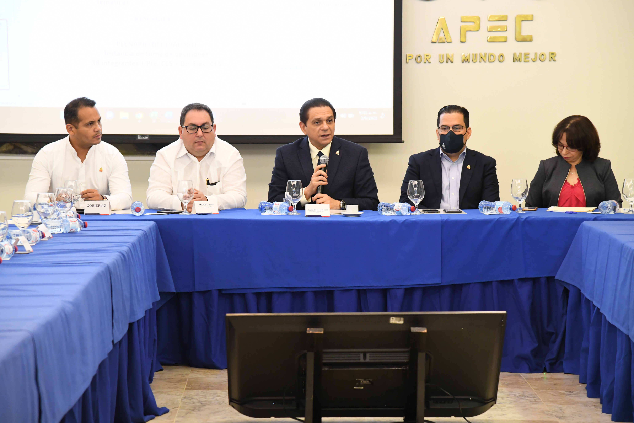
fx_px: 2113
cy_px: 212
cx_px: 317
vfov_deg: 11.4
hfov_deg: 17.1
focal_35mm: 120
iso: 6400
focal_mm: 120
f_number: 5
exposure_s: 1/125
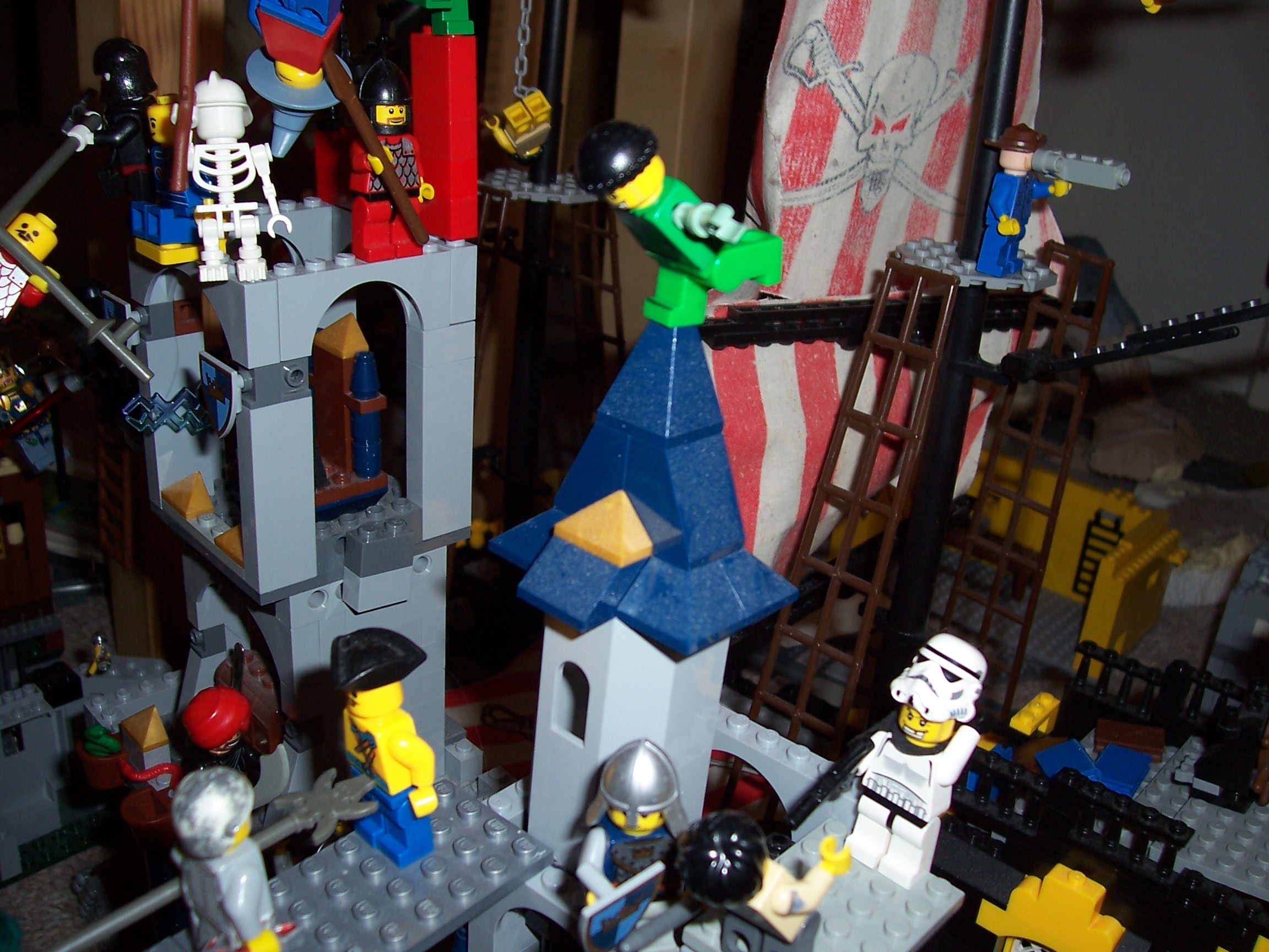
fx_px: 1246
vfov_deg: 41.8
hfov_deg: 54.0
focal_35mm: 34
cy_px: 476
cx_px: 634
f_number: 2.7
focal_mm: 5.6
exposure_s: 1/60
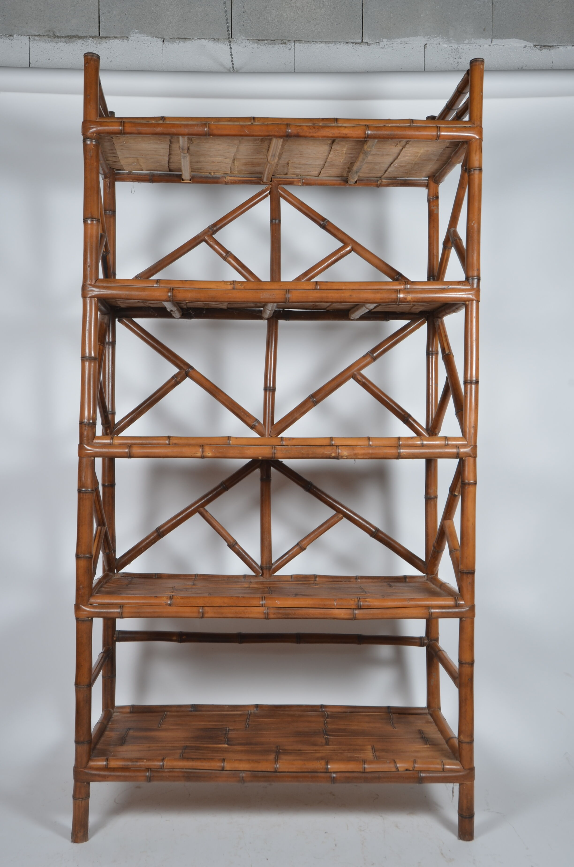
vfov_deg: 57.3
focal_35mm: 33
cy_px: 434
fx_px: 793
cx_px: 287
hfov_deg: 39.8
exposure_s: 1/125
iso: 100
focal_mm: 22
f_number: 11
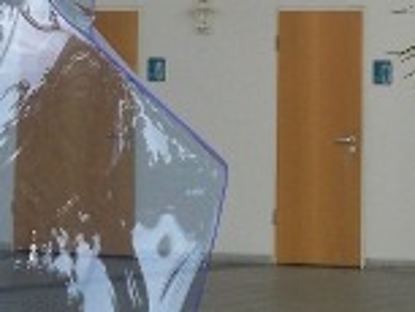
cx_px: 271
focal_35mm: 167
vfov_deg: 8.6
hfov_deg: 11.8
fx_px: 2004
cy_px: -243
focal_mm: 6.3
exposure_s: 1/160
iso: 80
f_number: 3.1
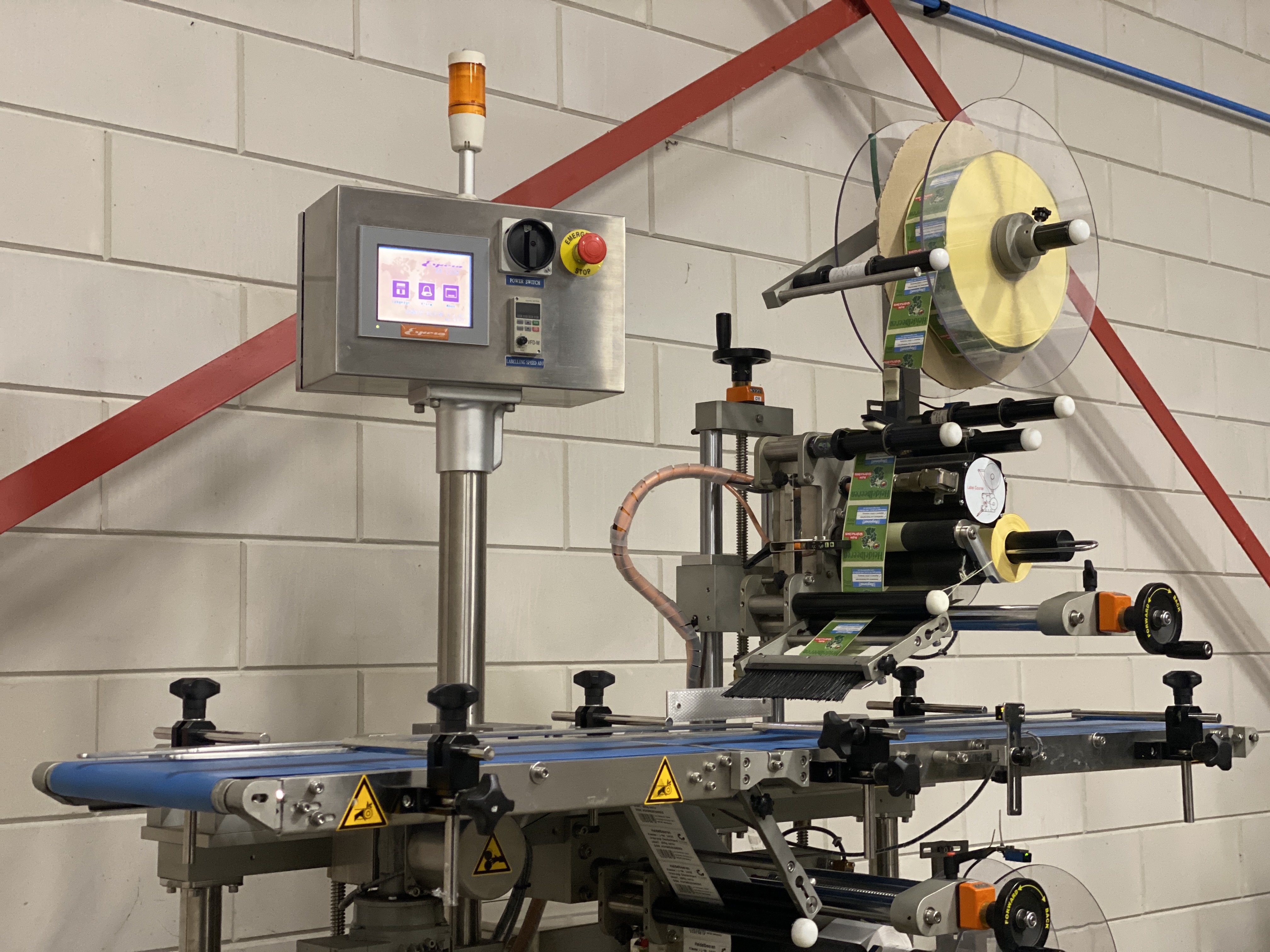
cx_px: 635
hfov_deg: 36.8
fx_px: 1908
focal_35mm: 52
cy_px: 476
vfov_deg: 28.0
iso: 320
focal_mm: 6
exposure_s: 1/33
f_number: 2
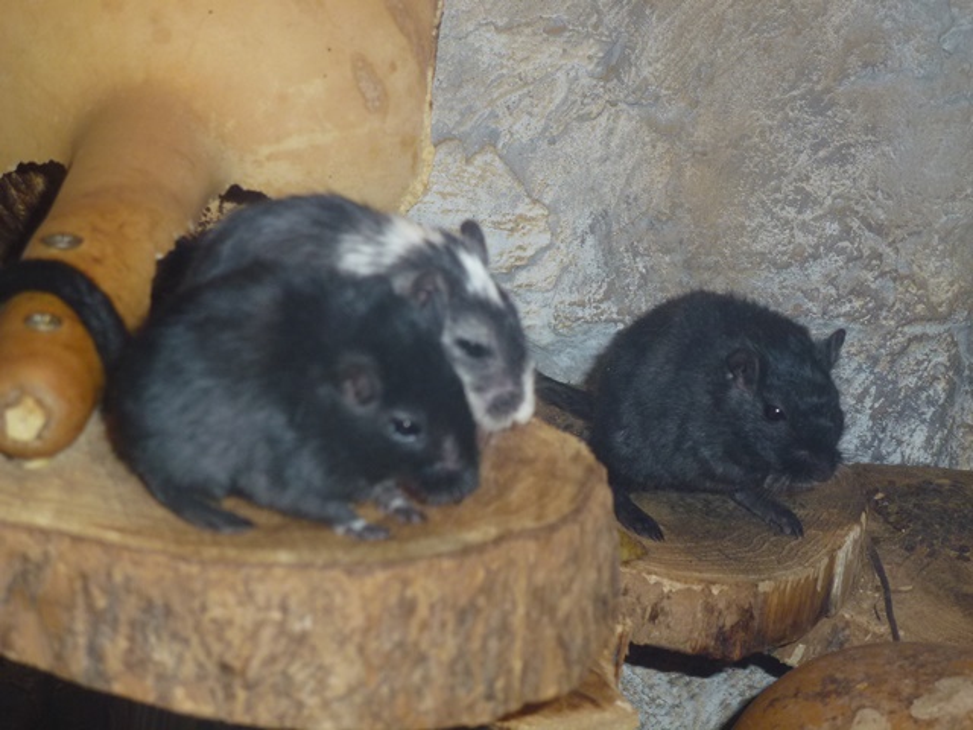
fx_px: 2923
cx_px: 486
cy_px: 365
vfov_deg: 14.2
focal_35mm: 104
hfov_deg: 18.9
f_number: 5
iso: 160
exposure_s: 1/60
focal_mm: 18.7
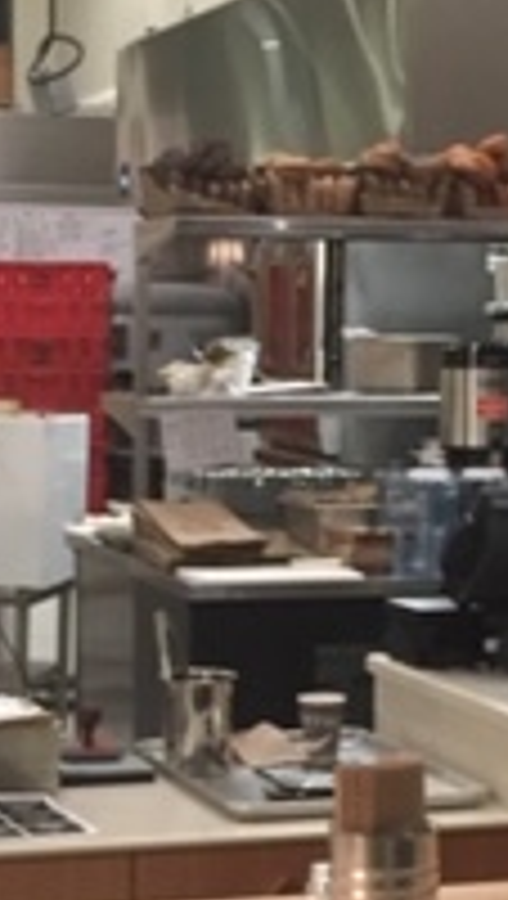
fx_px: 2411
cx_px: 333
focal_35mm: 101
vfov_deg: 21.1
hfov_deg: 12.0
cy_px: 554
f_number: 2.2
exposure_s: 1/24
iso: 250
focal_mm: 4.15
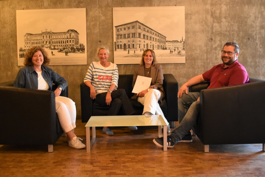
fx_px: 272
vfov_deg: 35.9
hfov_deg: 51.9
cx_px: 130
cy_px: 87
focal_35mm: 37
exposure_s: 1/60
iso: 2800
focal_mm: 24
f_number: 3.8
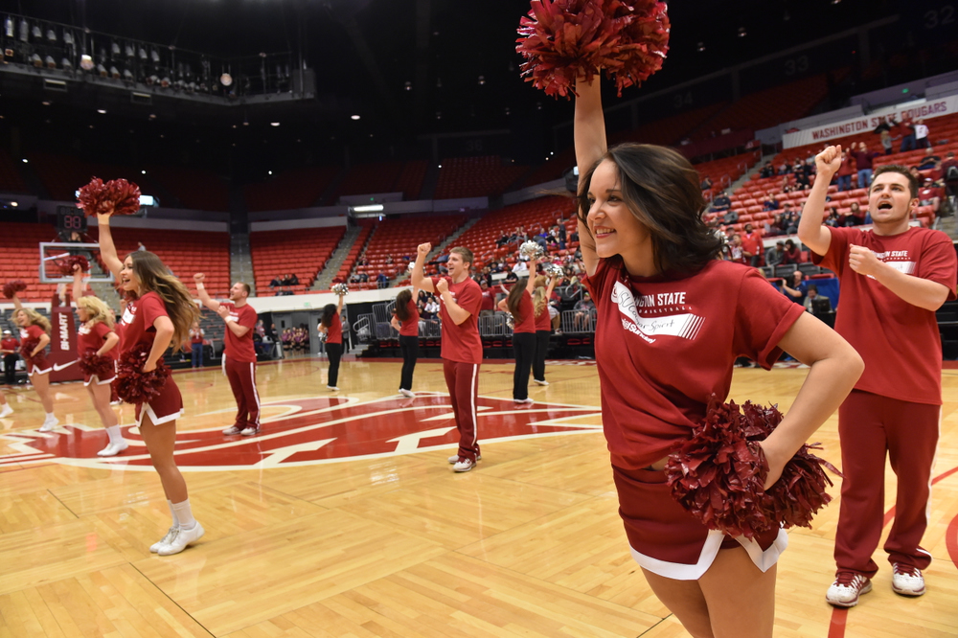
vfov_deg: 53.1
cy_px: 319
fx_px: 638
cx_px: 479
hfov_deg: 73.8
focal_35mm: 24
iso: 3200
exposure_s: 1/400
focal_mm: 24
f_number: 4
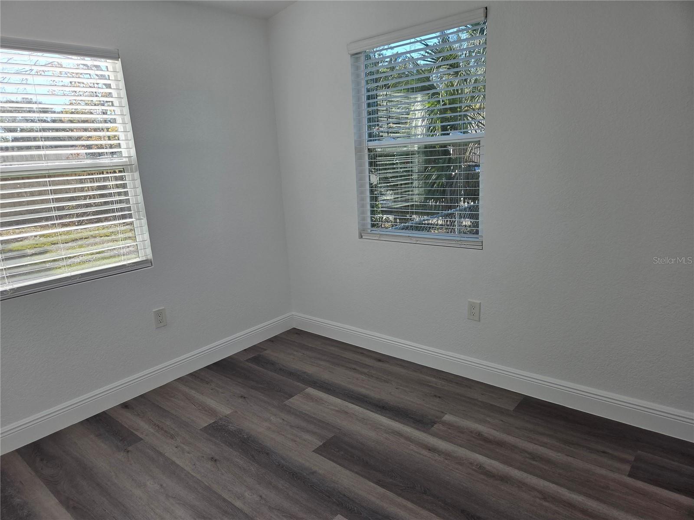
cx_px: 347
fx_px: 461
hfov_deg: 73.9
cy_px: 260
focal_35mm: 23
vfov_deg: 58.9
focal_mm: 5.4
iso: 80
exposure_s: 1/994
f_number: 1.8
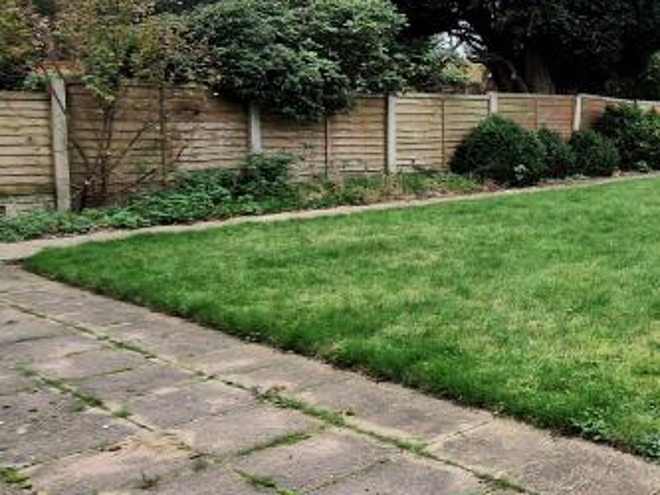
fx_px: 763
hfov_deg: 39.6
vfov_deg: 35.8
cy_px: 194
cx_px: 698
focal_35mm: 40
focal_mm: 2.2
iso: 100
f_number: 2.2
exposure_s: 1/100
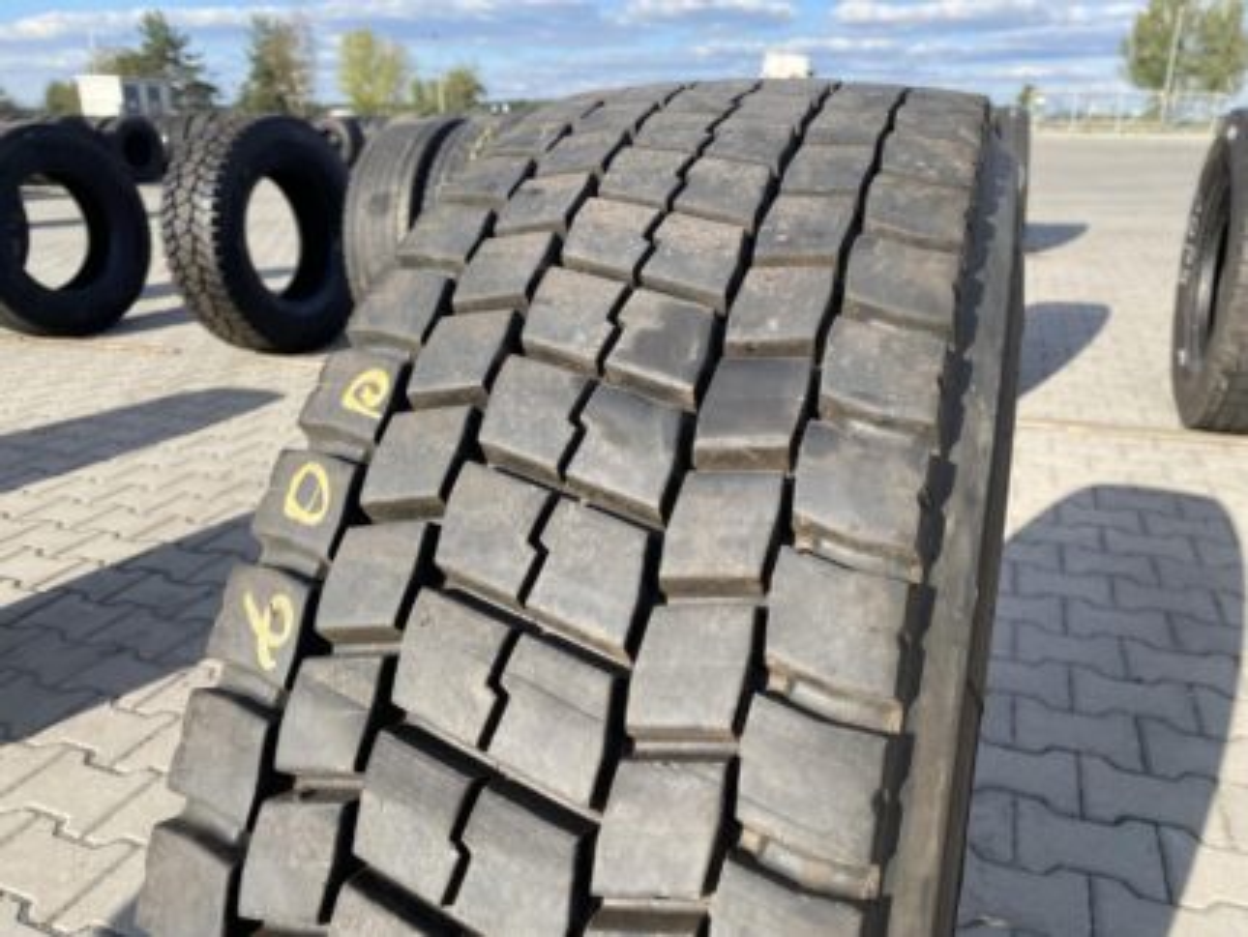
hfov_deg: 67.3
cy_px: 468
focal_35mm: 26
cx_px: 624
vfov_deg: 53.1
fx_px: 938
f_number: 1.8
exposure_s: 1/1412
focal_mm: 4.25
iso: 32
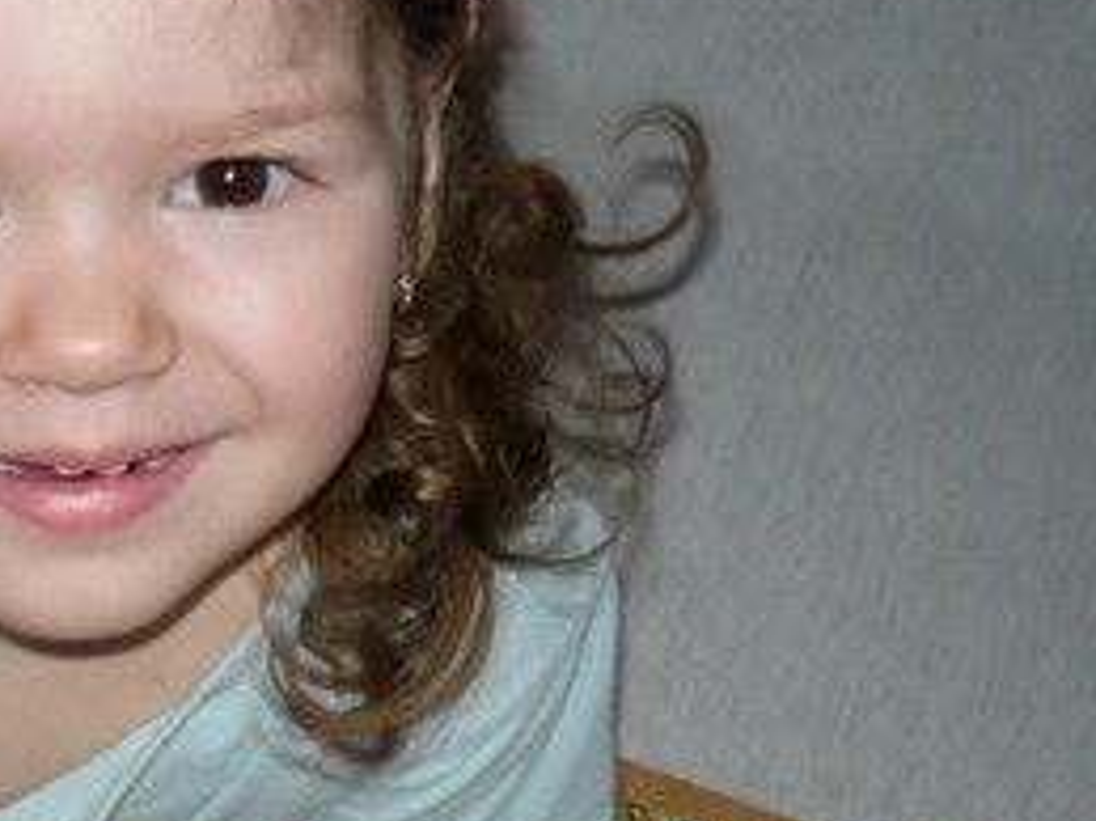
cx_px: -351
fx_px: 3228
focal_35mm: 102
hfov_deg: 17.9
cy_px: 1003
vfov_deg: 14.0
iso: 100
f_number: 2.8
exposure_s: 1/30
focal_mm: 5.5
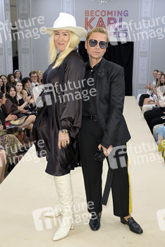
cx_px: 82
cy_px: 124
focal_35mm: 48
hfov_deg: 28.0
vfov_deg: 41.1
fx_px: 331
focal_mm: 48
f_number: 5.6
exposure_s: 1/250
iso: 500
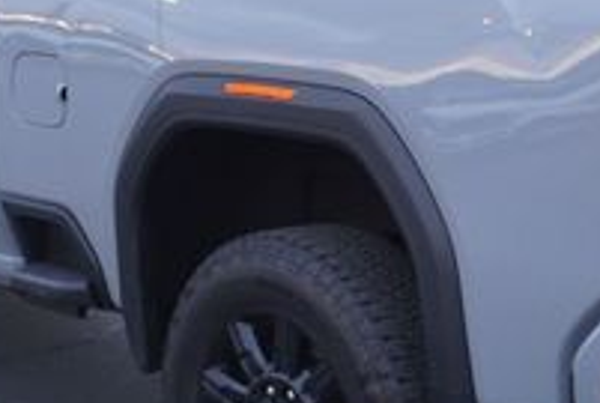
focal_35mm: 110
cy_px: 173
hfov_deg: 18.6
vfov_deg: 12.6
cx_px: 340
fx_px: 1831
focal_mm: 23
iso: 640
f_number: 4
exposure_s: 1/60
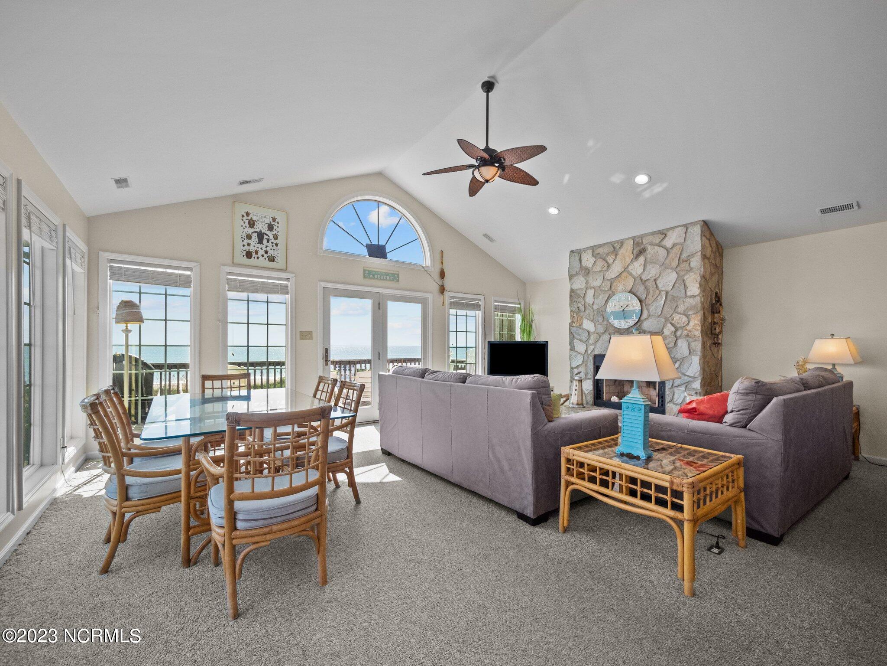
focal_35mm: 14
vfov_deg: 85.7
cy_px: 333
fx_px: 359
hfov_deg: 102.1
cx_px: 444
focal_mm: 7
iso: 400
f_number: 4
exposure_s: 1/500
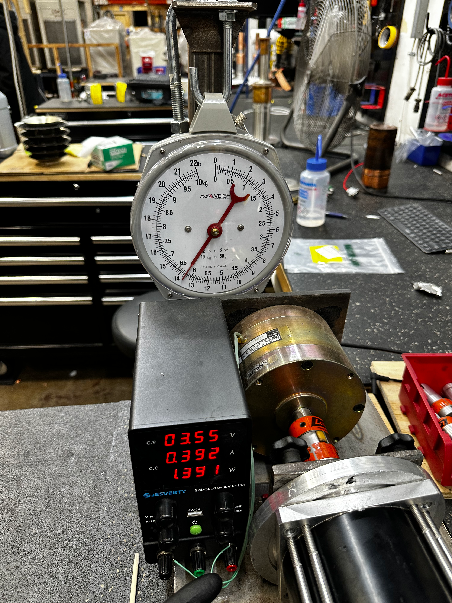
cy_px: 302
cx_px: 226
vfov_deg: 71.6
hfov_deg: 56.8
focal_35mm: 24
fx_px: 418
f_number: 1.78
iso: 160
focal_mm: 6.86
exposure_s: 1/60
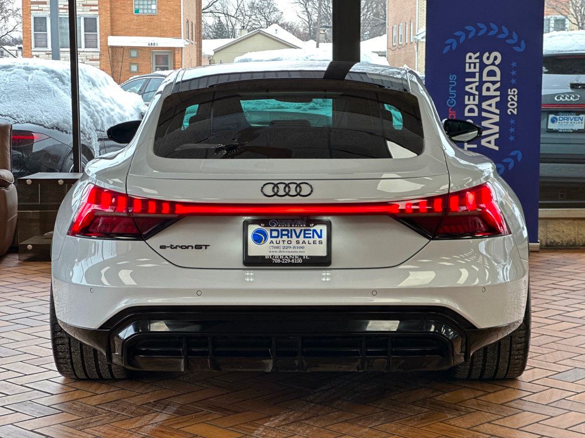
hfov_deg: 25.3
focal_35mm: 77
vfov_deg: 19.1
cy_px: 219
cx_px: 292
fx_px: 1301
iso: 125
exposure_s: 1/120
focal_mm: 9
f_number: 2.8
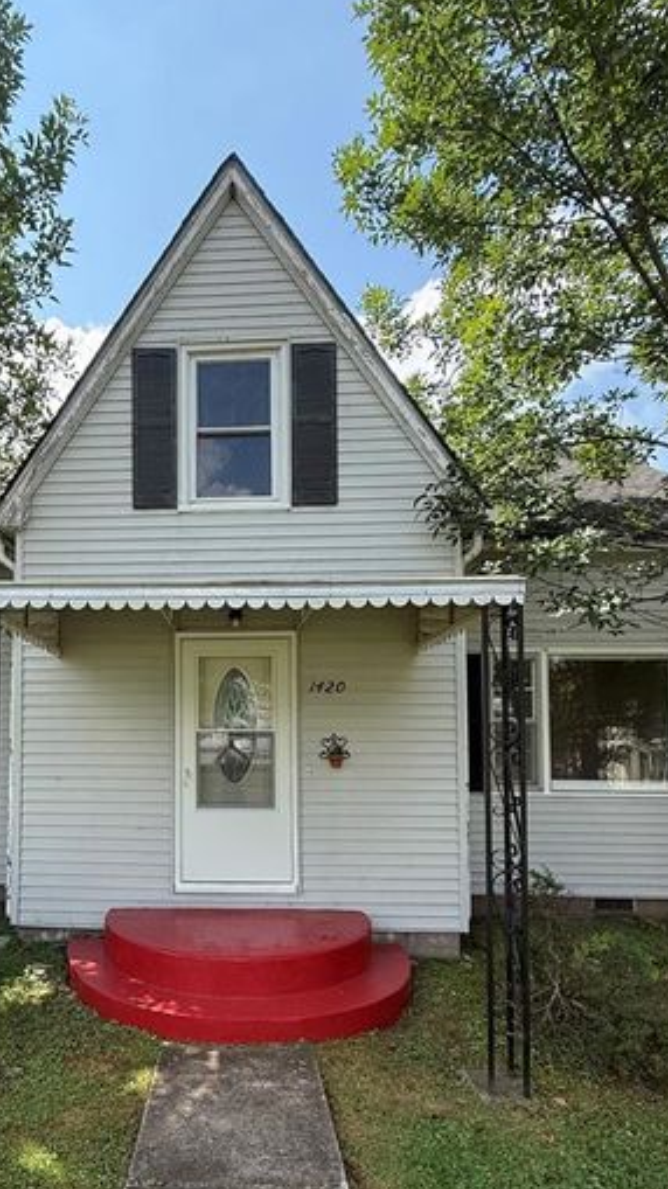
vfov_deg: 85.6
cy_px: 714
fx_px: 630
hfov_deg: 54.2
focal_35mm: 20
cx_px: 199
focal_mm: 2.22
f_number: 2.2
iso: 64
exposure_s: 1/864
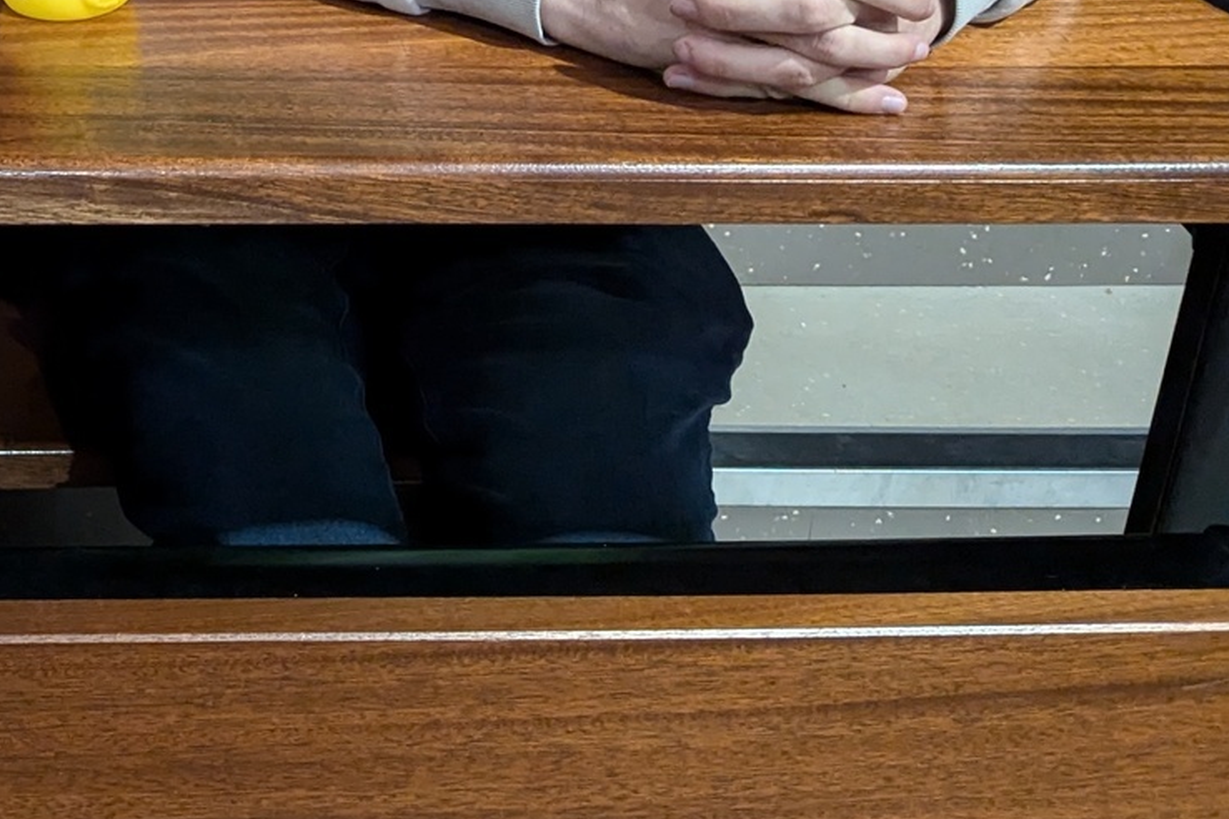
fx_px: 2219
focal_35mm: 65
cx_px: -246
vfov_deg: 19.0
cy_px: -310
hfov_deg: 27.3
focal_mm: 6.81
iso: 1655
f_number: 1.85
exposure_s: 1/38.6
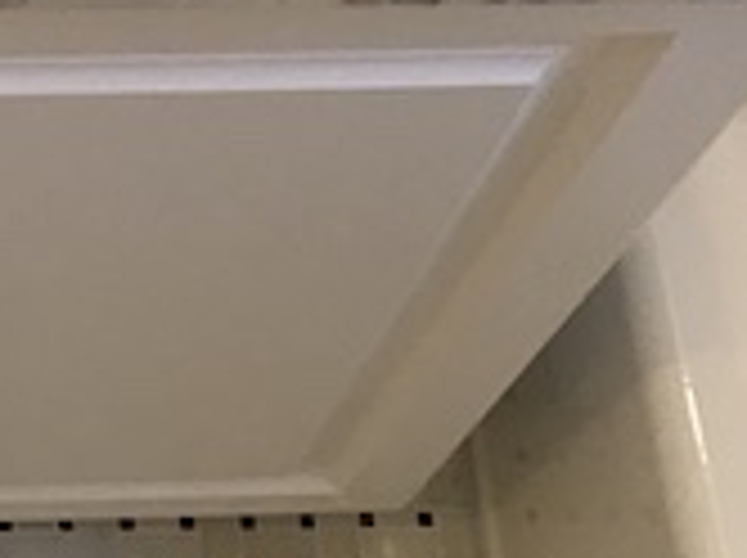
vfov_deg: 10.5
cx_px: -94
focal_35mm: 135
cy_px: -297
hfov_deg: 14.3
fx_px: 2909
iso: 25
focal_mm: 3.99
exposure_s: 1/40
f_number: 1.8
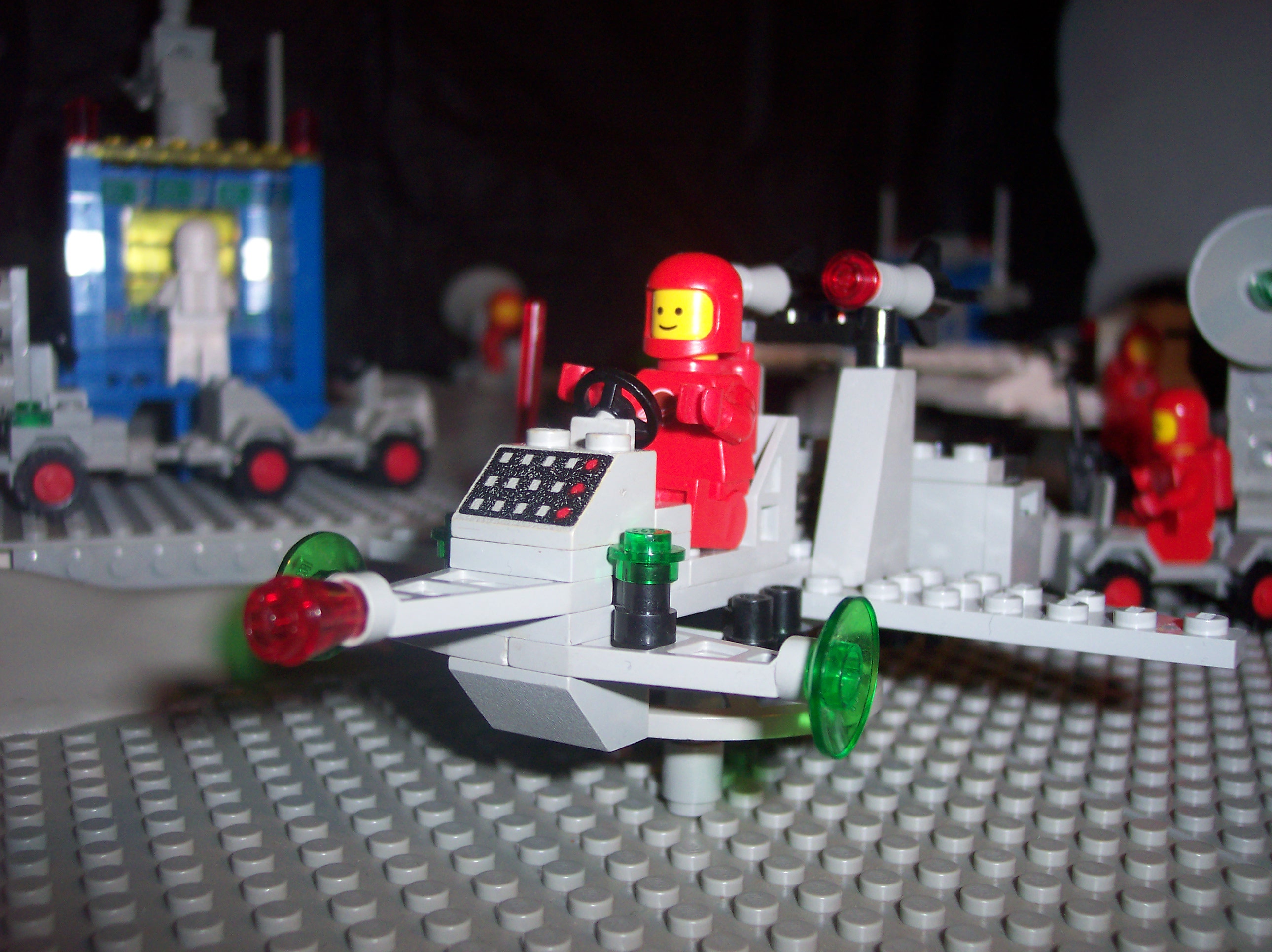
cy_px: 476
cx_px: 636
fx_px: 1396
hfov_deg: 49.0
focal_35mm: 38
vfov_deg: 37.7
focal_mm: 8
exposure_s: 1/30
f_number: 2.8
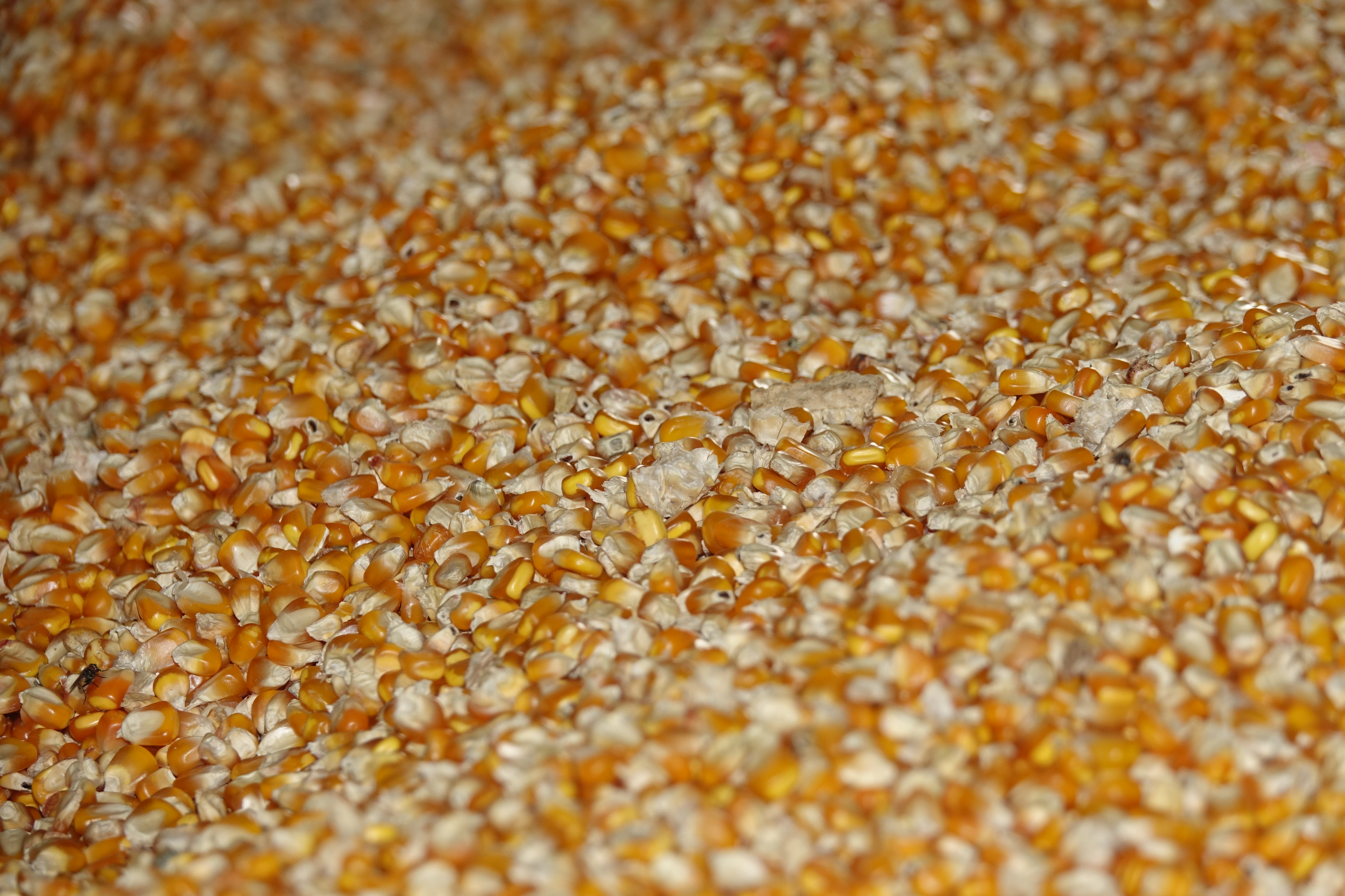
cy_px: 448
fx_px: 7733
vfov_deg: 6.6
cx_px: 672
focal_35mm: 207
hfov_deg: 9.9
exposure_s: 1/60
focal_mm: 75.77
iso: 200
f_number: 4
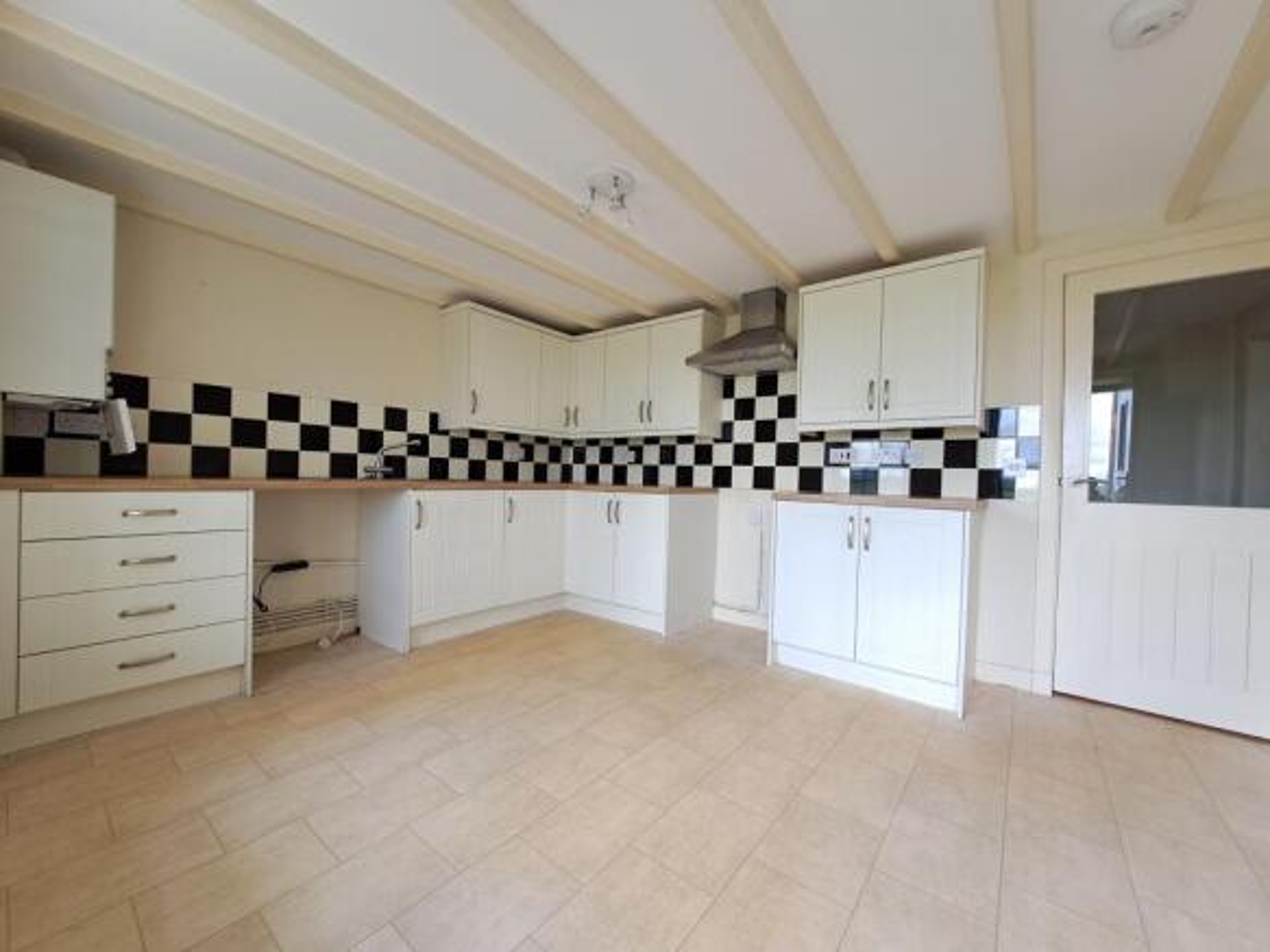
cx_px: 635
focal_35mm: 13
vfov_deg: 89.9
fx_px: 477
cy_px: 476
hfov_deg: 106.2
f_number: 2.2
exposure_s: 1/50
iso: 50
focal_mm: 1.42
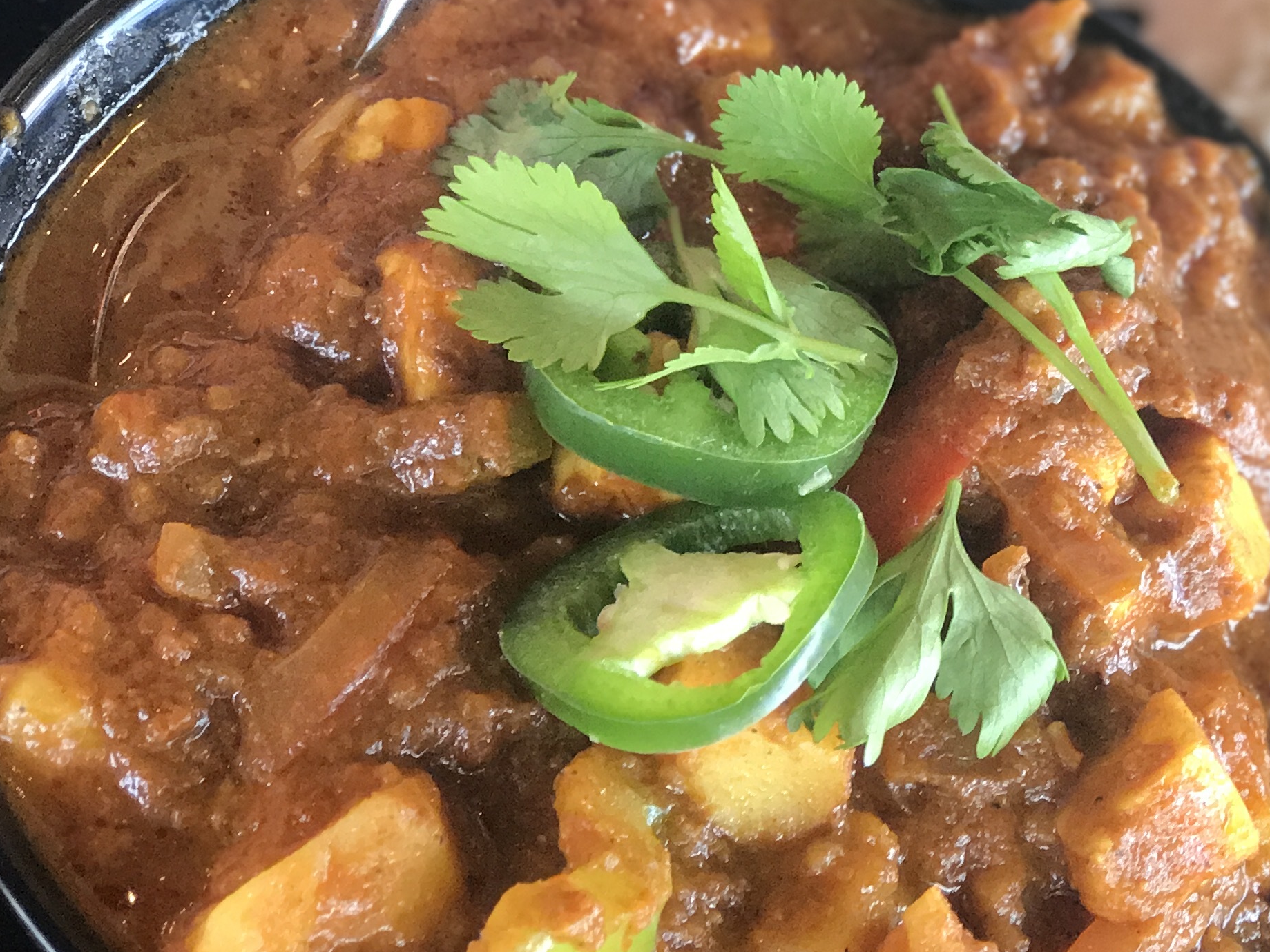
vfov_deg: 11.9
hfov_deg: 15.6
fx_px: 4586
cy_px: 532
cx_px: 1104
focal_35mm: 125
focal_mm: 6.6
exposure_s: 1/60
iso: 160
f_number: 2.8
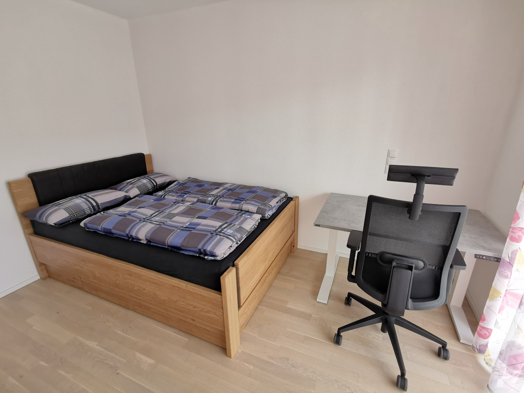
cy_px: 196
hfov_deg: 91.0
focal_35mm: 17
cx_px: 262
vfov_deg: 74.7
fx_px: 257
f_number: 2.2
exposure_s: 1/50
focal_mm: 2.26
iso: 160
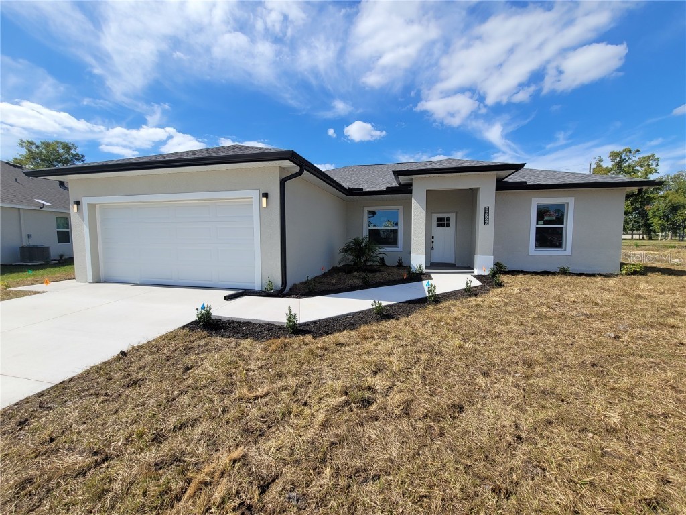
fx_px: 258
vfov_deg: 89.9
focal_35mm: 13
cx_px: 343
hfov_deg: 106.2
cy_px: 258
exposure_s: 1/2077
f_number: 2.2
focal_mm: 2.2
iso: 50
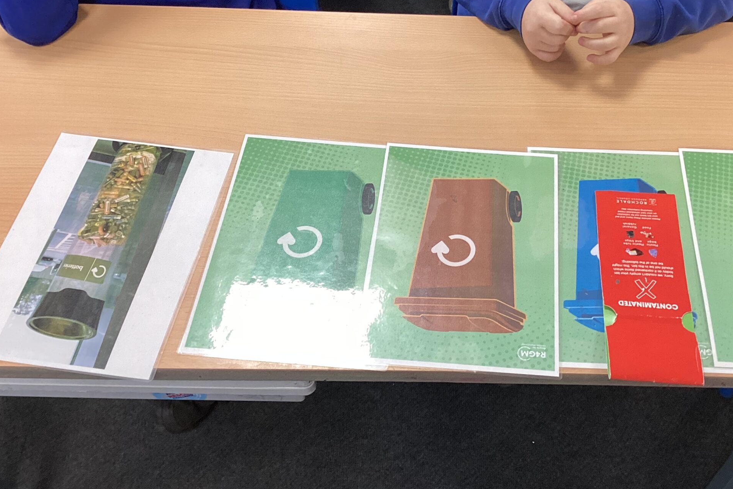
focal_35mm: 43
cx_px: 468
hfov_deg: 45.0
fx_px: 875
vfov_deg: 31.1
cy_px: 196
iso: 125
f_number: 2.4
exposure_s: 1/50
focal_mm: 3.3
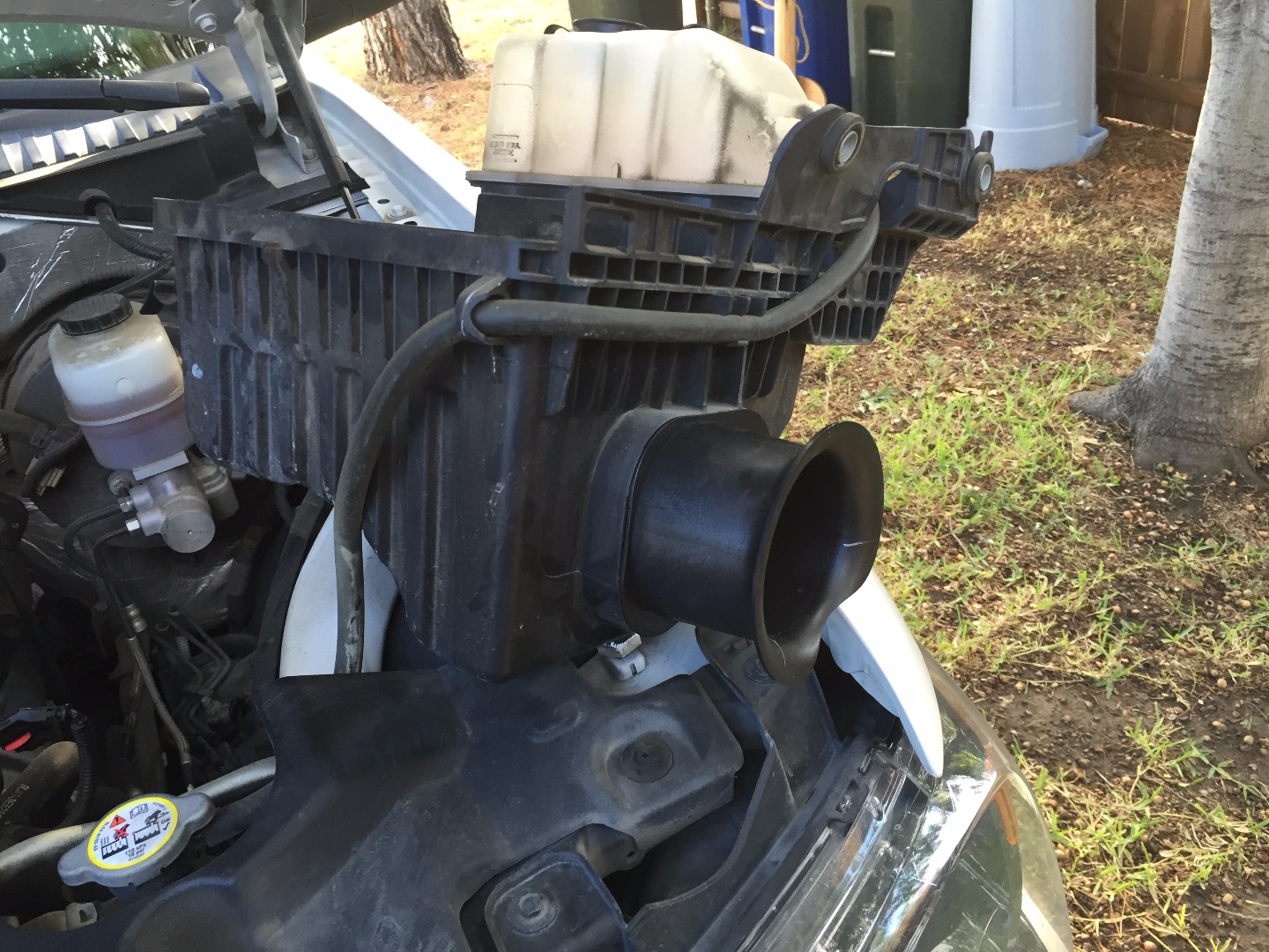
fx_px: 1063
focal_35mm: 29
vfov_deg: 48.2
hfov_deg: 61.7
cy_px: 476
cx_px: 634
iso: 32
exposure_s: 1/30
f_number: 2.2
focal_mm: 4.15
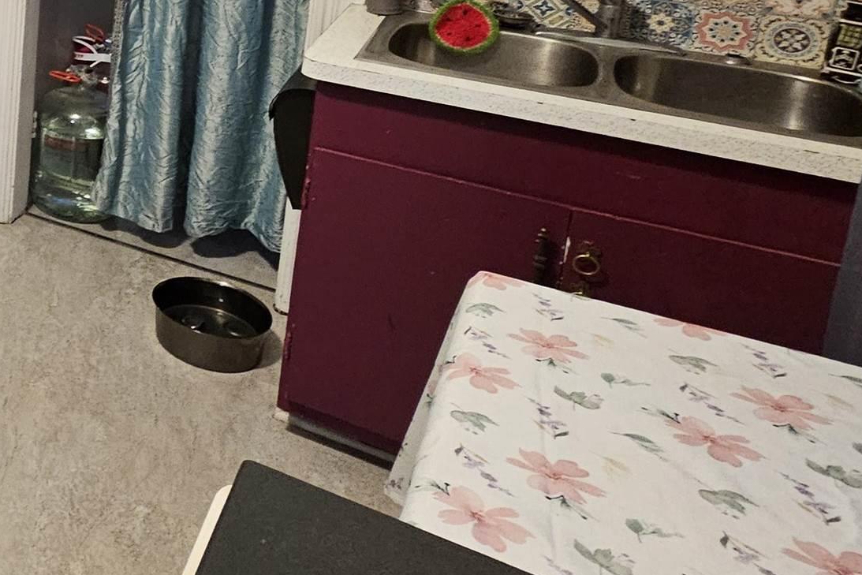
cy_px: -51
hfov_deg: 34.3
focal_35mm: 38
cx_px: -282
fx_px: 910
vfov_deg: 31.3
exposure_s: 1/30
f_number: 2.2
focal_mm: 2.2
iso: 500
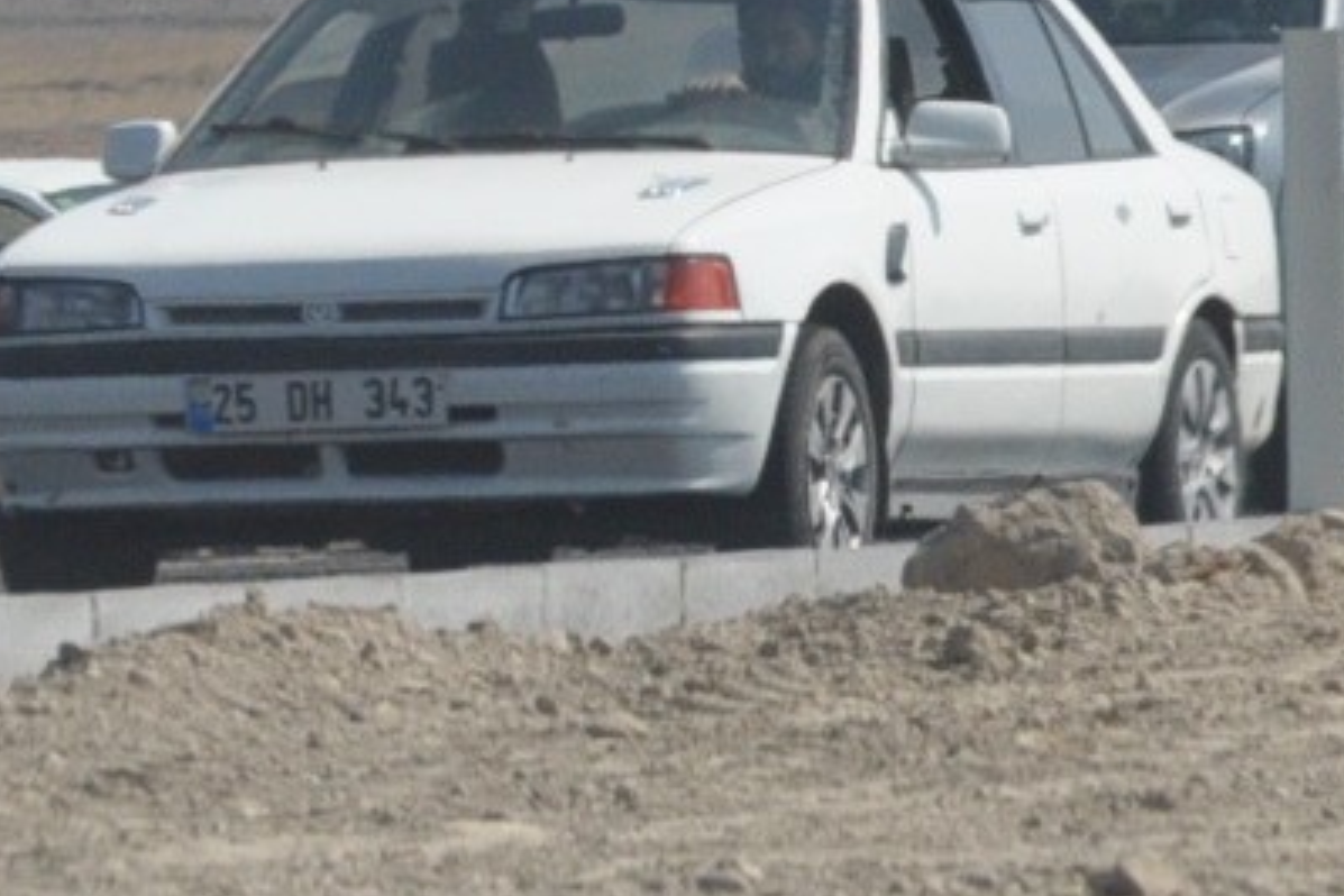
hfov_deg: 2.4
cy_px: -81
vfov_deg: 1.6
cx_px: 2196
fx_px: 31532
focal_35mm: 845
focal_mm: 105
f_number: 10
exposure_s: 1/1600
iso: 500
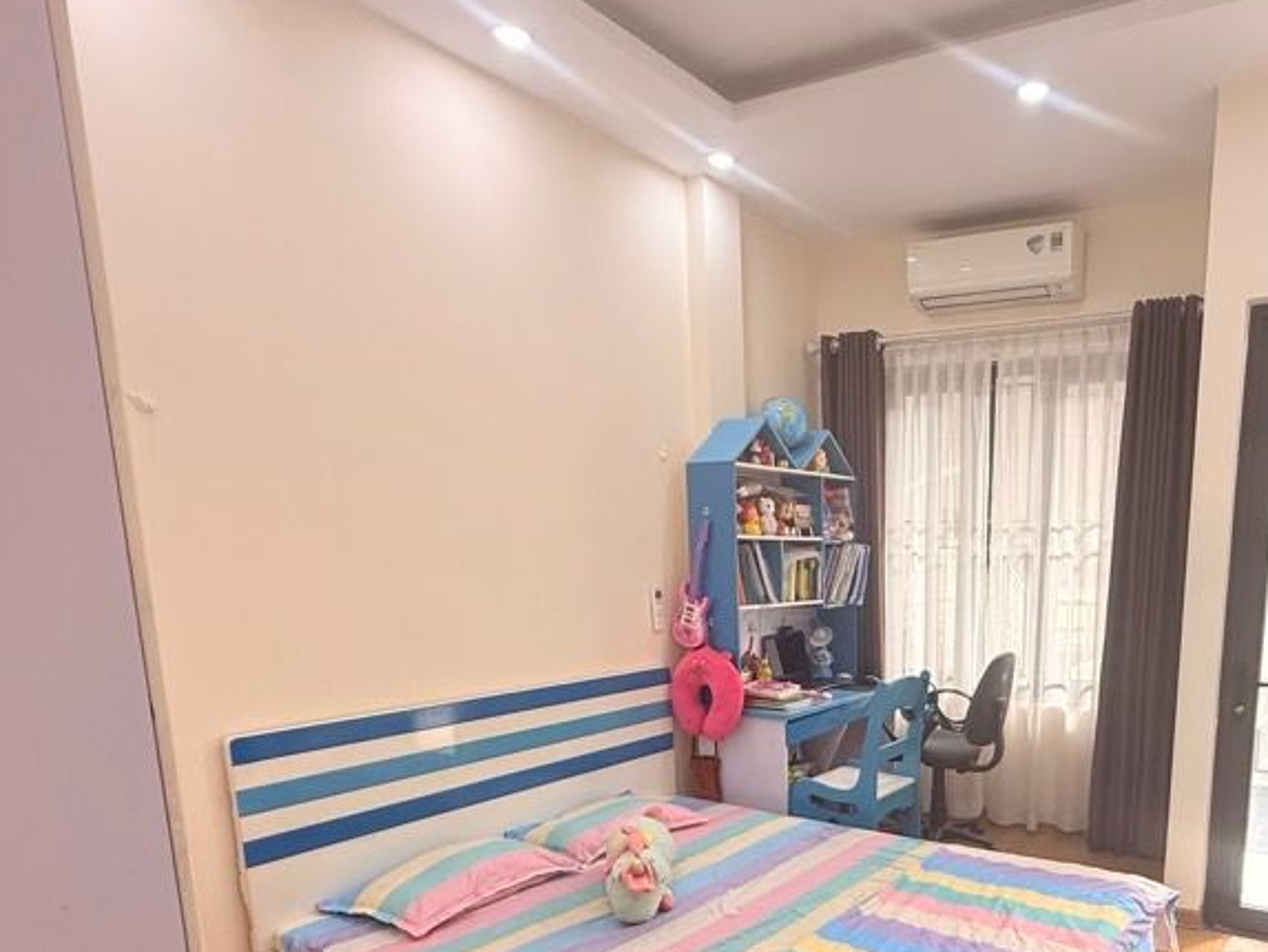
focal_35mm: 25
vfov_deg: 52.5
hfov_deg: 66.7
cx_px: 885
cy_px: 715
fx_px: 916
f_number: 2.2
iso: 125
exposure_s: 1/100
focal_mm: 2.22
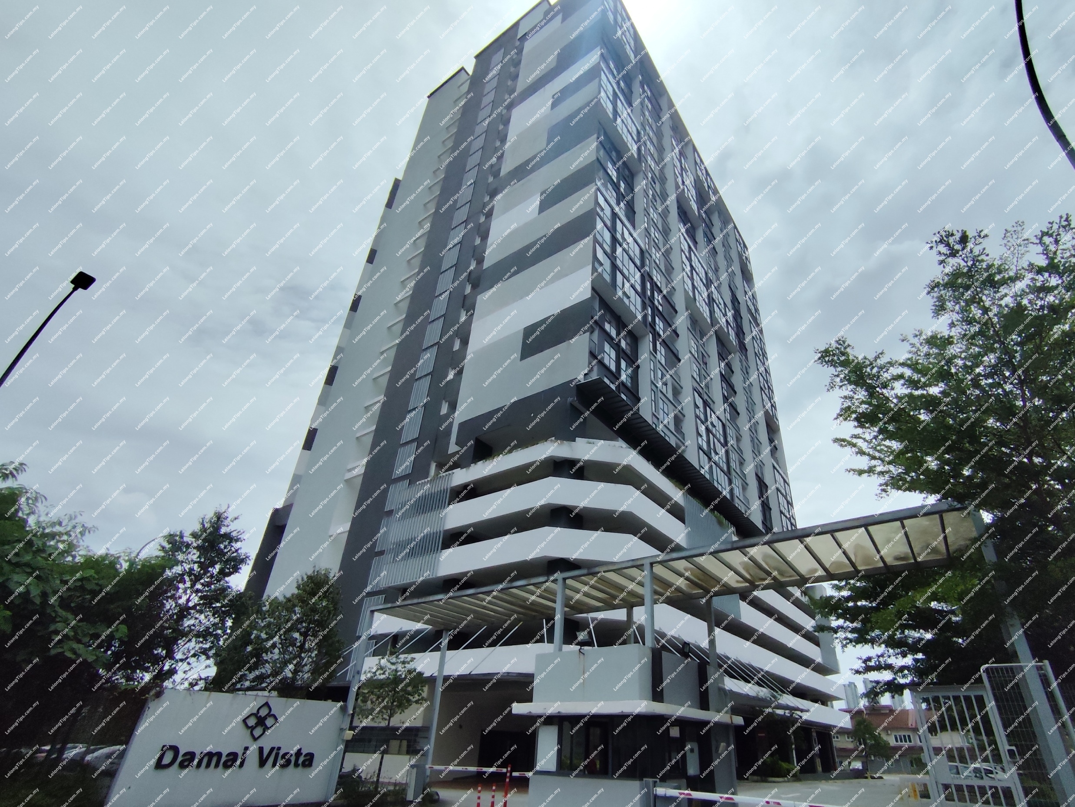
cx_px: 538
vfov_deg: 78.1
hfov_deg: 94.5
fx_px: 497
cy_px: 404
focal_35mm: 16
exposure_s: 1/8250
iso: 50
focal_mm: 1.65
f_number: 2.2
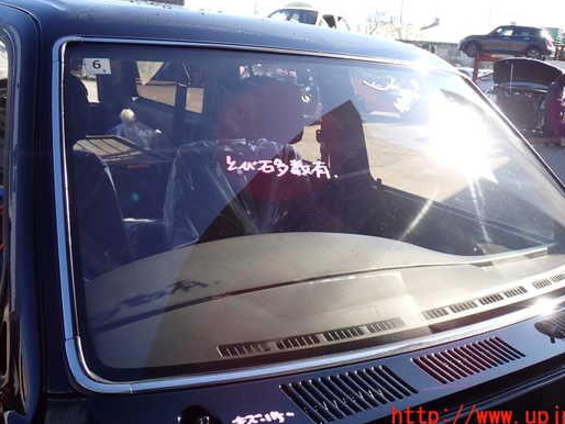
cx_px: 310
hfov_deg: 44.7
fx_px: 686
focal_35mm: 42
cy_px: 183
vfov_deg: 34.3
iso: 100
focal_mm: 6.37
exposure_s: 1/320
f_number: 3.5
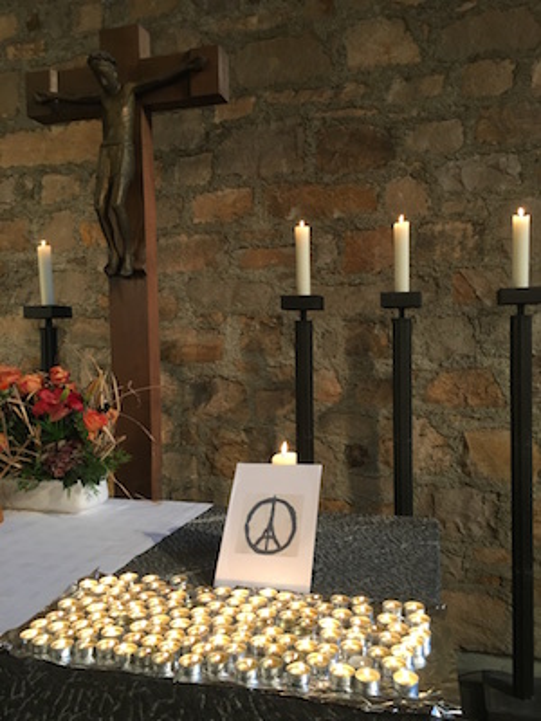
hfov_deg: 48.2
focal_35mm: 29
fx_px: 604
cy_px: 360
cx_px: 270
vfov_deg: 61.7
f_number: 2.2
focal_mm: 4.15
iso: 125
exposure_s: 1/33
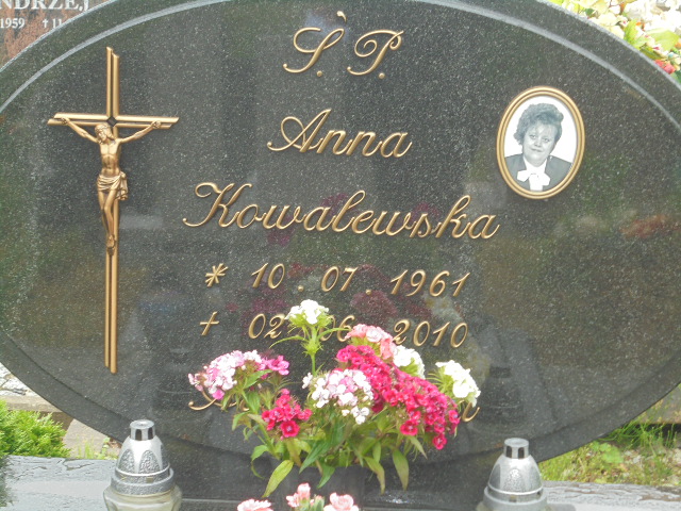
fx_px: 1633
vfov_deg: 17.8
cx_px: 340
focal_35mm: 83
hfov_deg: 23.6
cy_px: 256
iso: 100
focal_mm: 14.9
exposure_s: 1/30
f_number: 6.7
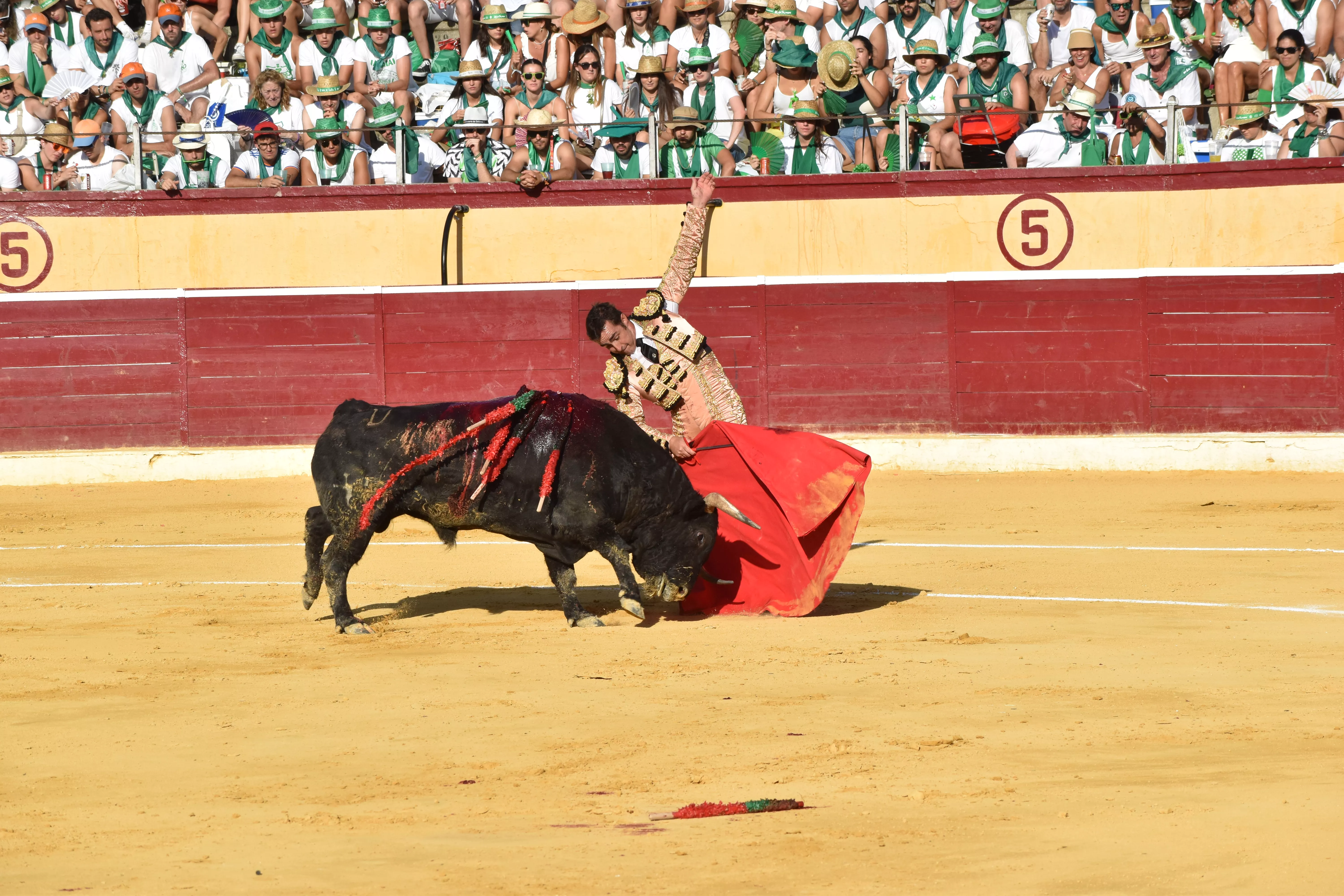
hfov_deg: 11.2
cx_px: 672
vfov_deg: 7.5
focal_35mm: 183
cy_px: 448
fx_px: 6831
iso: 400
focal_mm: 122
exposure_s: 1/1250
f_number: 9
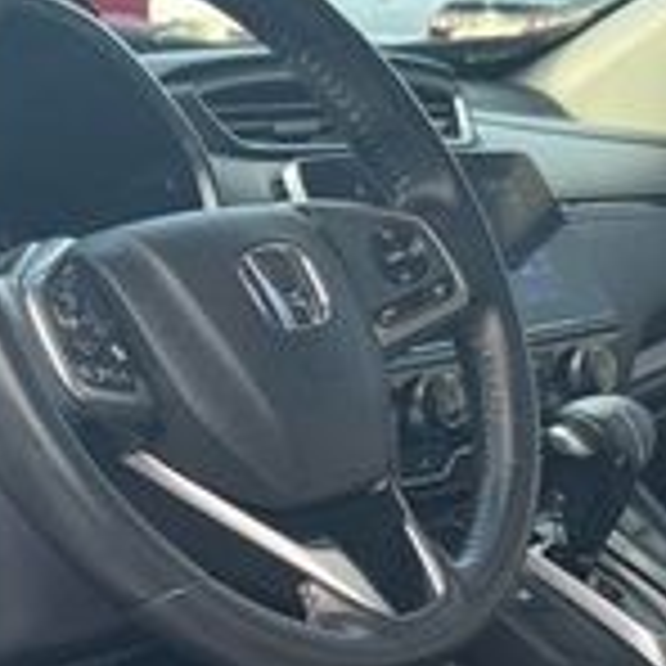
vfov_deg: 18.3
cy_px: 711
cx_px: 382
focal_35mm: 92
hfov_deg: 18.9
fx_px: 2003
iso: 50
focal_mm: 6.76
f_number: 1.78
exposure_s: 1/128
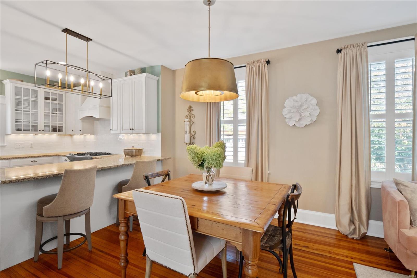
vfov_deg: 73.7
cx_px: 208
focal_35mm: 16
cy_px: 139
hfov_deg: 96.7
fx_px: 185
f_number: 8
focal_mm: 8
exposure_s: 1/8
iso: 400
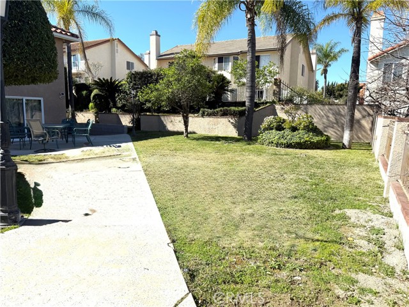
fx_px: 284
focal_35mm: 24
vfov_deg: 56.8
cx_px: 204
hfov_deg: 71.6
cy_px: 154
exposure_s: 1/3584
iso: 80
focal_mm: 6.76
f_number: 1.78
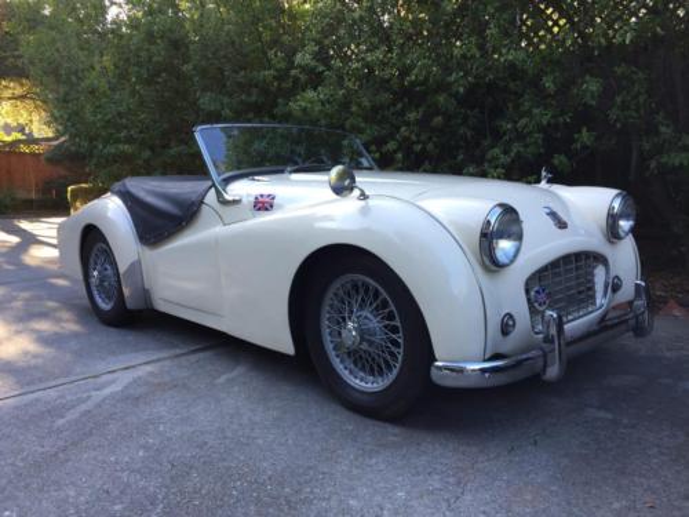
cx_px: 344
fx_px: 577
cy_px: 258
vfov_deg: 48.2
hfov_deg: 61.7
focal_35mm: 29
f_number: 2.2
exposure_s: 1/120
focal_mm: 4.15
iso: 32
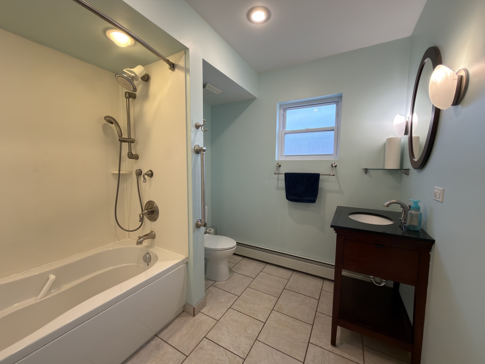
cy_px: 182
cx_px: 242
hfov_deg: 102.1
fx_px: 196
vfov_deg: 85.7
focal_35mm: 14
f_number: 2.2
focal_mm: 2.22
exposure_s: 1/40
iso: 64
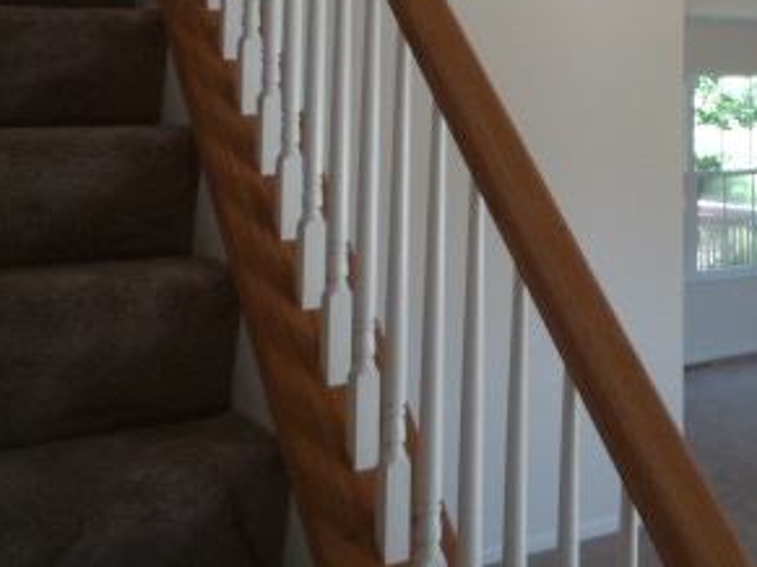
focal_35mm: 55
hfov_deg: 31.9
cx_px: 780
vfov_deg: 25.3
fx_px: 1202
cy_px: 5
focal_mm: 4.4
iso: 100
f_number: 2.8
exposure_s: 1/40
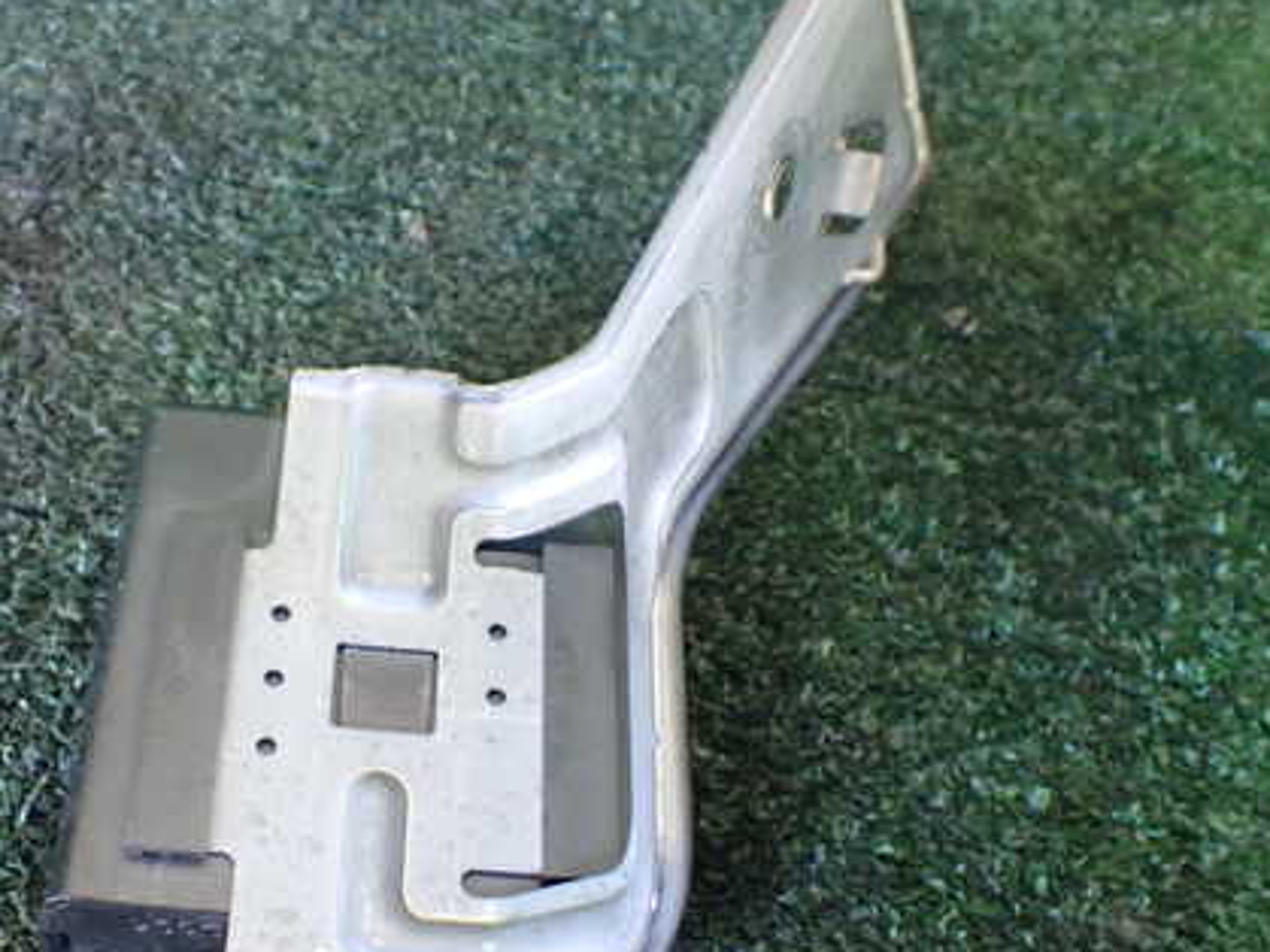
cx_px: 470
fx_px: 1577
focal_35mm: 43
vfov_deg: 33.5
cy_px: 528
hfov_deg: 43.5
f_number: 2.3
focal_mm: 5.4
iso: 800
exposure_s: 1/50
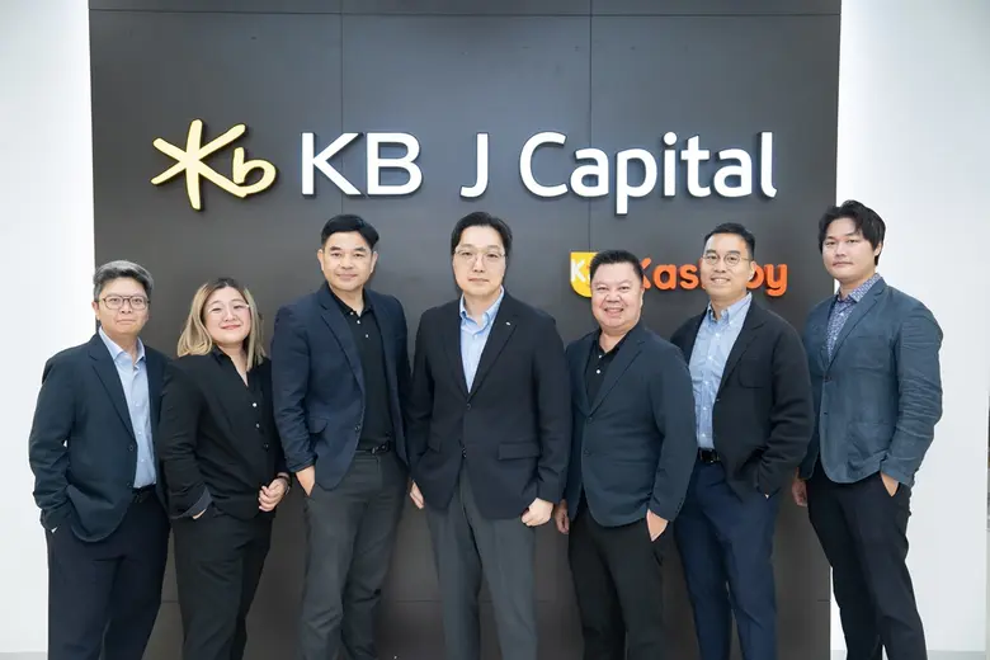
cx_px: 495
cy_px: 330
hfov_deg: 53.1
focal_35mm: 36
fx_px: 990
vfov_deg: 36.9
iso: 2000
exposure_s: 1/200
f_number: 3.2
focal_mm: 36
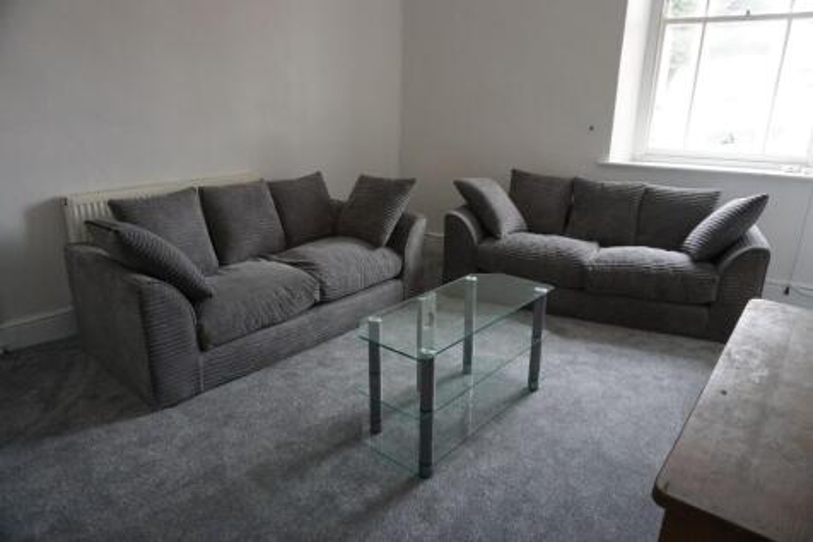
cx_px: 406
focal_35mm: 24
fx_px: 542
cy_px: 271
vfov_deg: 53.1
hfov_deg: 73.8
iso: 1000
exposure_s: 1/160
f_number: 4
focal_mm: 16
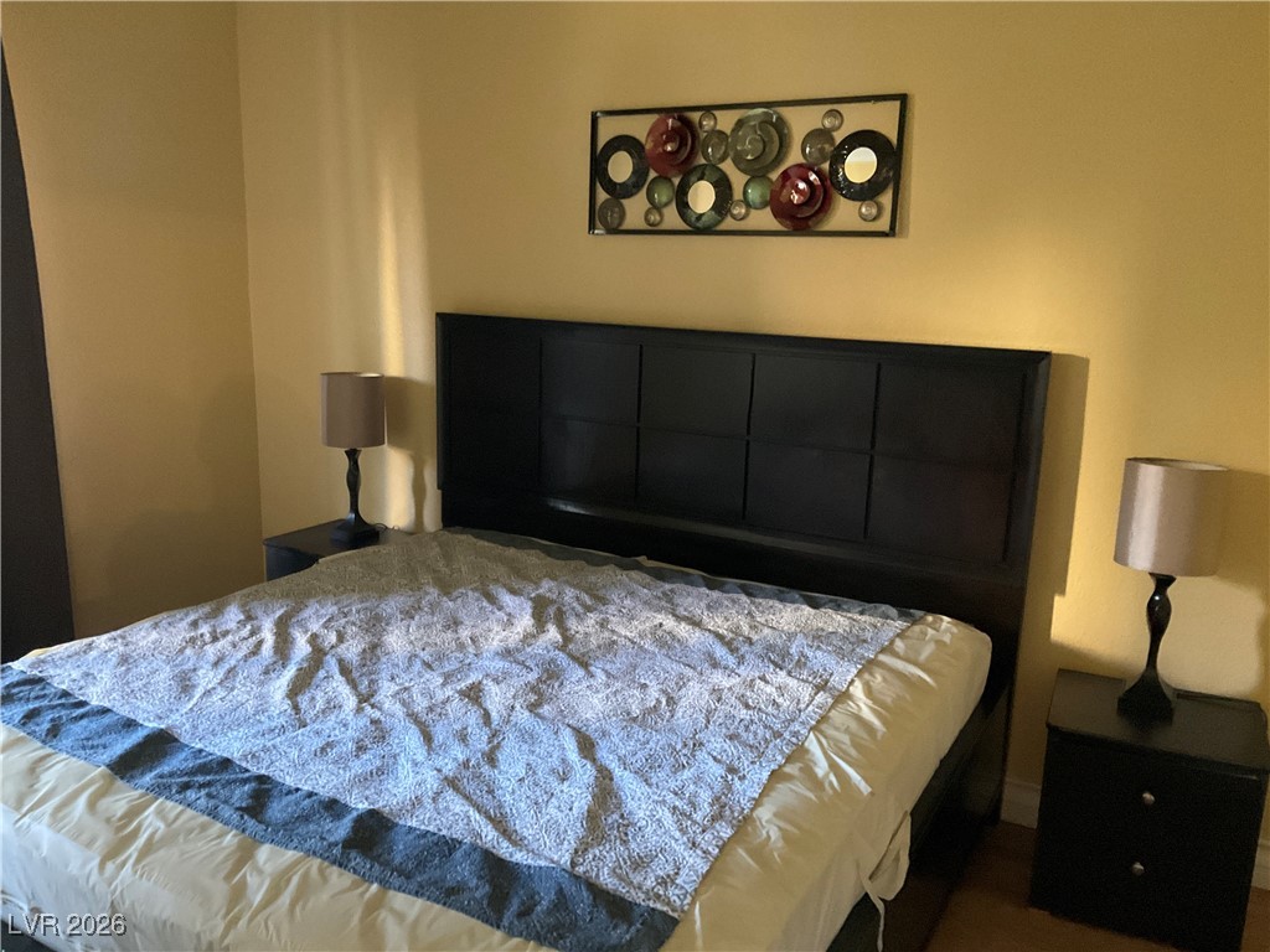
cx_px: 635
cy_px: 476
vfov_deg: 48.2
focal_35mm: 29
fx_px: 1064
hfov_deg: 61.7
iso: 500
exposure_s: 1/30
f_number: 1.8
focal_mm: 3
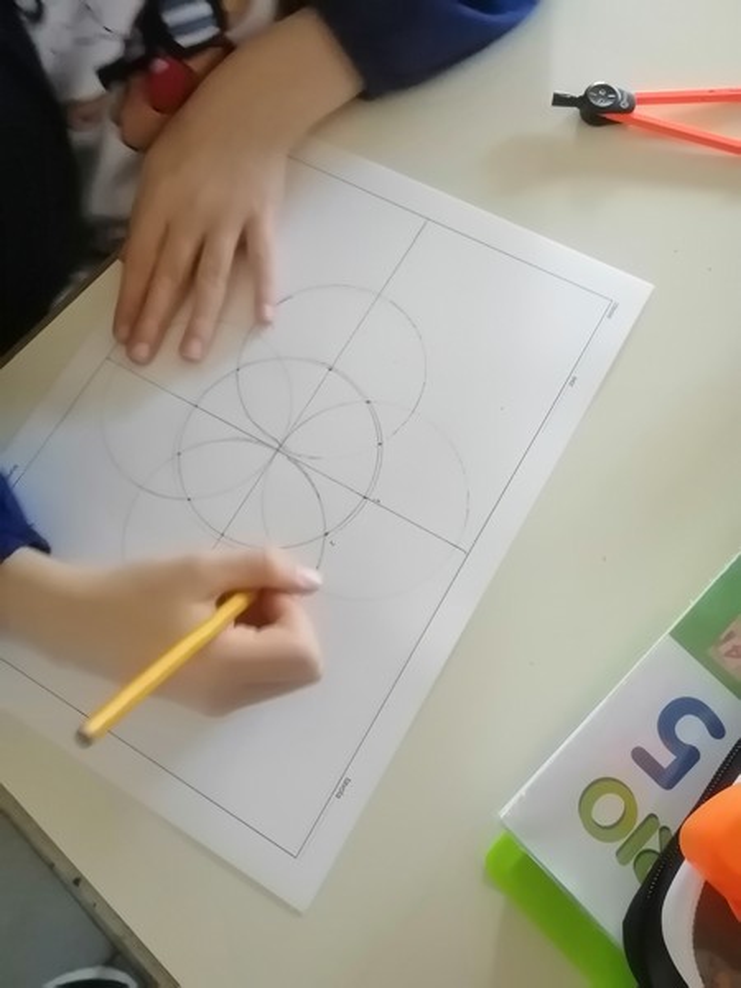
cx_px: 370
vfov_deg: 67.3
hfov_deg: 53.1
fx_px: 742
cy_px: 494
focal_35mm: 26
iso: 500
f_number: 1.8
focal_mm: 3.62
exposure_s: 1/25
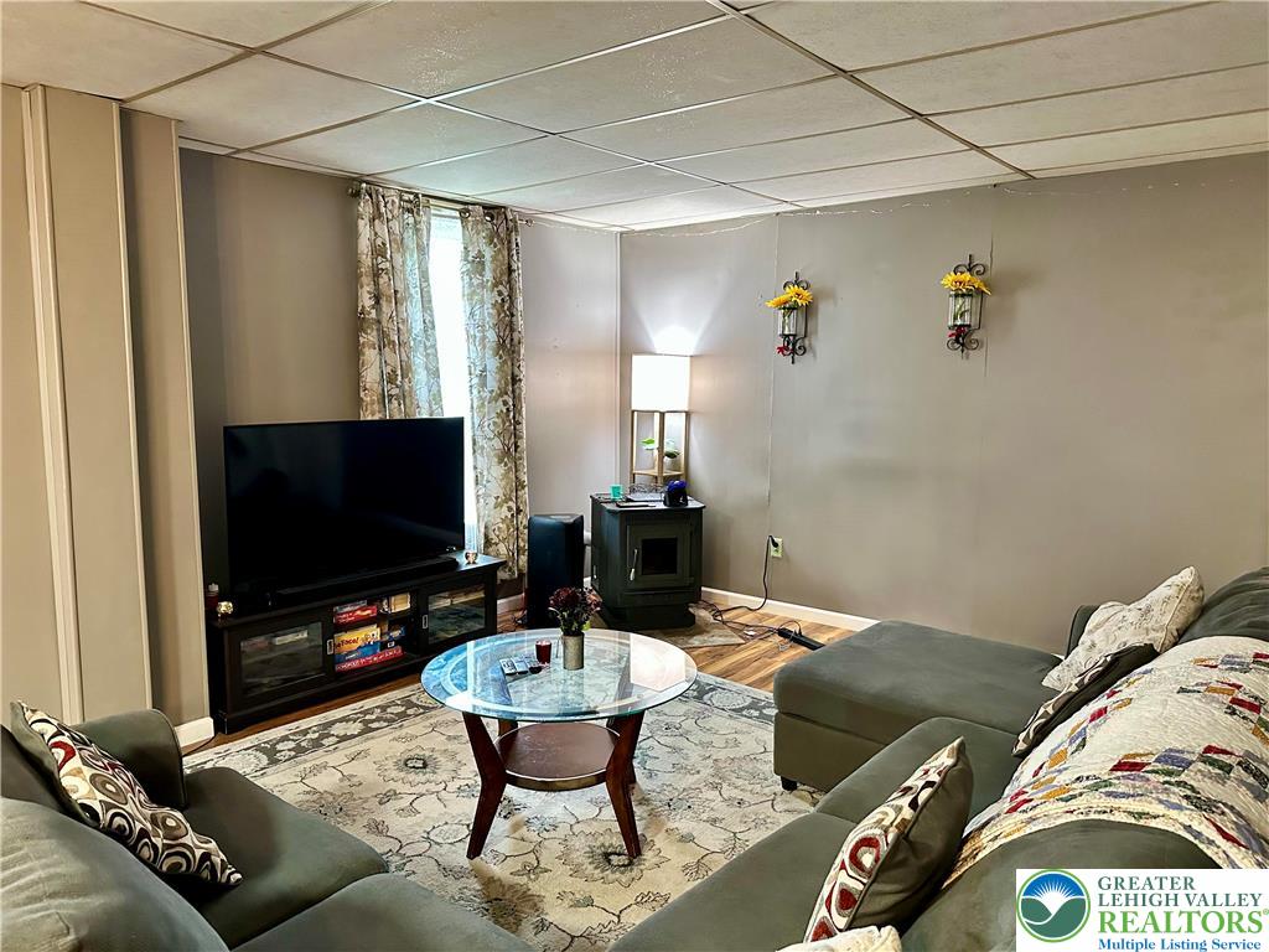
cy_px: 476
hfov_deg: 71.6
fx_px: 880
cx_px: 634
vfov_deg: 56.8
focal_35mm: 24
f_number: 1.78
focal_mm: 6.86
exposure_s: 1/60
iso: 640
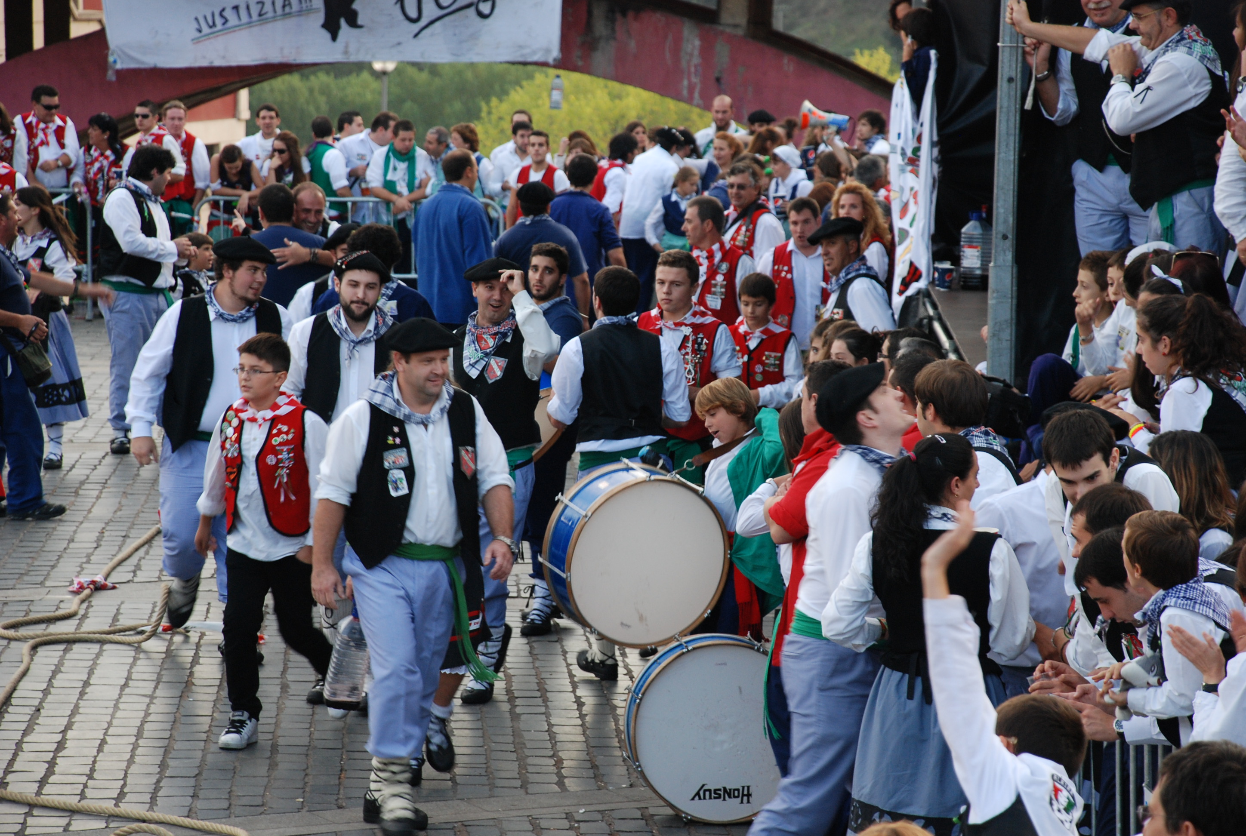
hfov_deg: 13.7
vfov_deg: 9.2
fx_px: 5202
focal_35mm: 150
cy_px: 418
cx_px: 623
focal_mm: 100
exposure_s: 1/100
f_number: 5.6
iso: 400
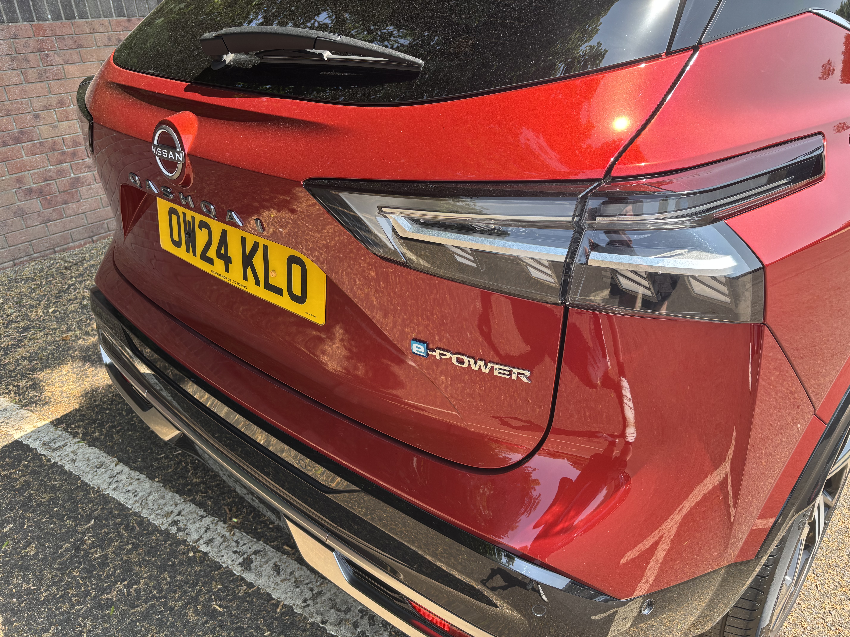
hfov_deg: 67.3
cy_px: 318
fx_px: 638
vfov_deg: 53.1
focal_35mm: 26
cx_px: 425
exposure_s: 1/300
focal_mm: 5.96
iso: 50
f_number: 1.6
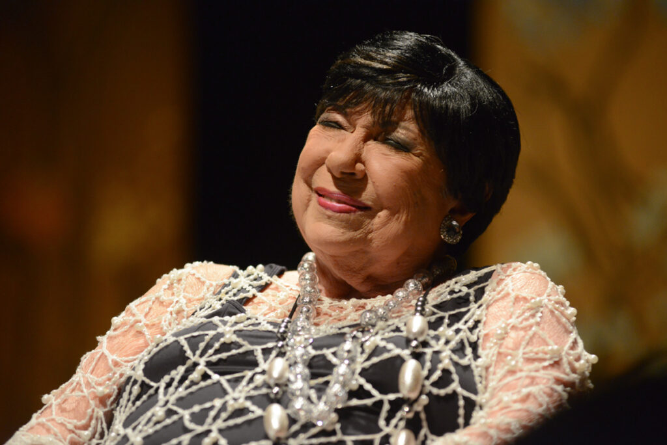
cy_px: 222
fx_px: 3707
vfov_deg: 6.9
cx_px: 334
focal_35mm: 200
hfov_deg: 10.3
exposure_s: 1/250
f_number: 3.2
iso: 3200
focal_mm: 200
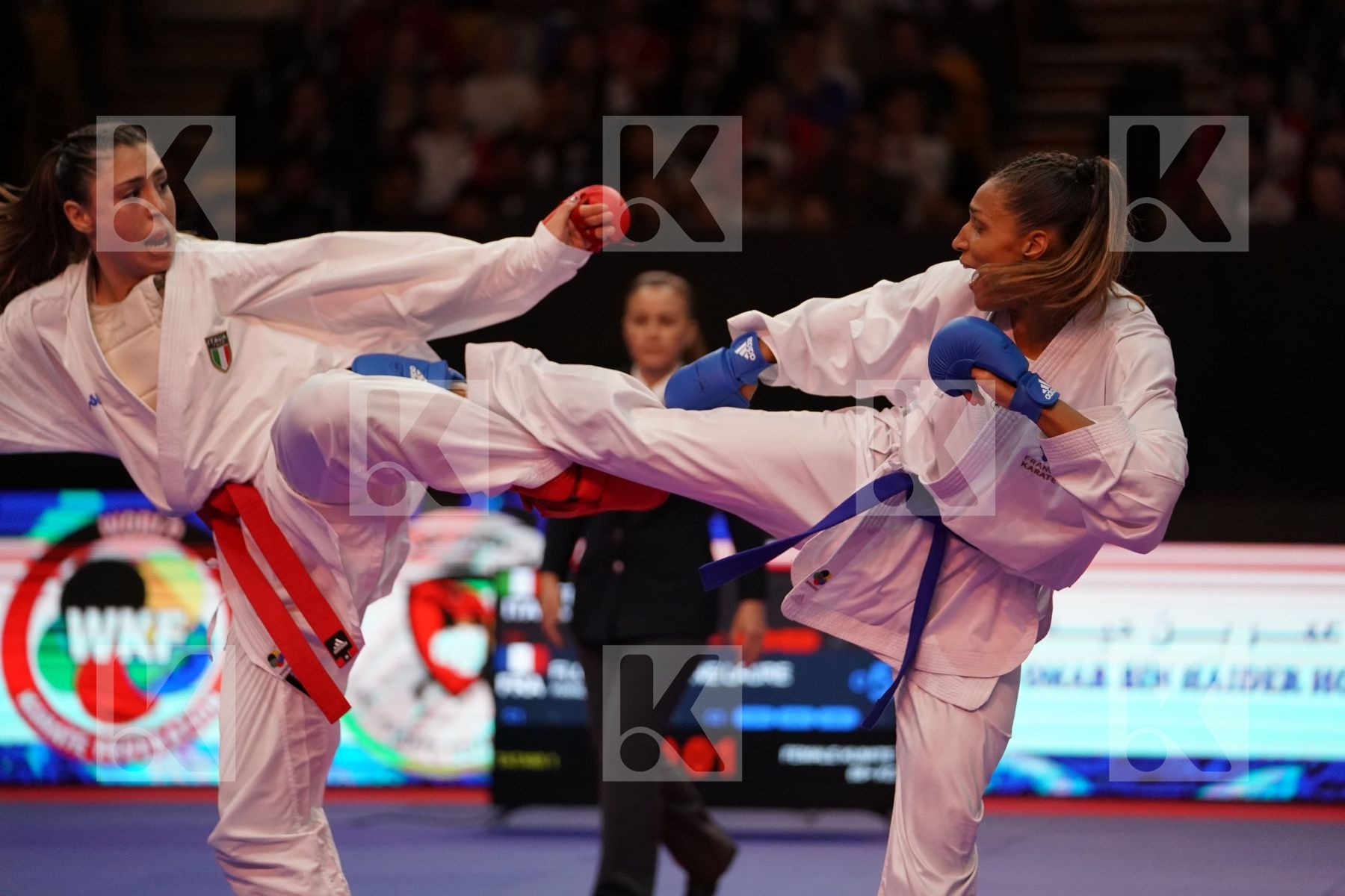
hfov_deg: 13.0
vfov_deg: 8.7
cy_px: 448
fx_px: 5903
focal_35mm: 158
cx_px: 672
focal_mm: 158
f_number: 2.8
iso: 5000
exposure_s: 1/1000
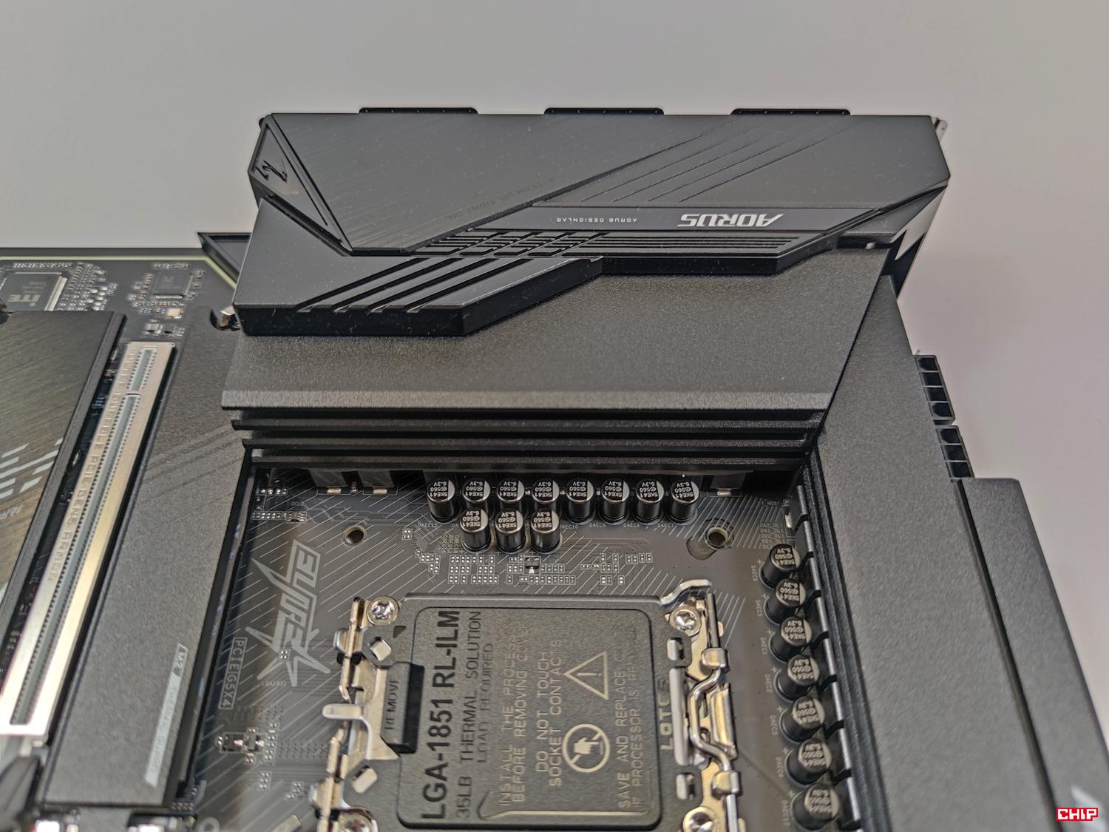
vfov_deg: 56.8
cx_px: 554
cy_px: 416
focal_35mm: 24
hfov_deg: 71.6
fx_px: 769
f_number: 1.85
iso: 459
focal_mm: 6.78
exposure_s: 1/33
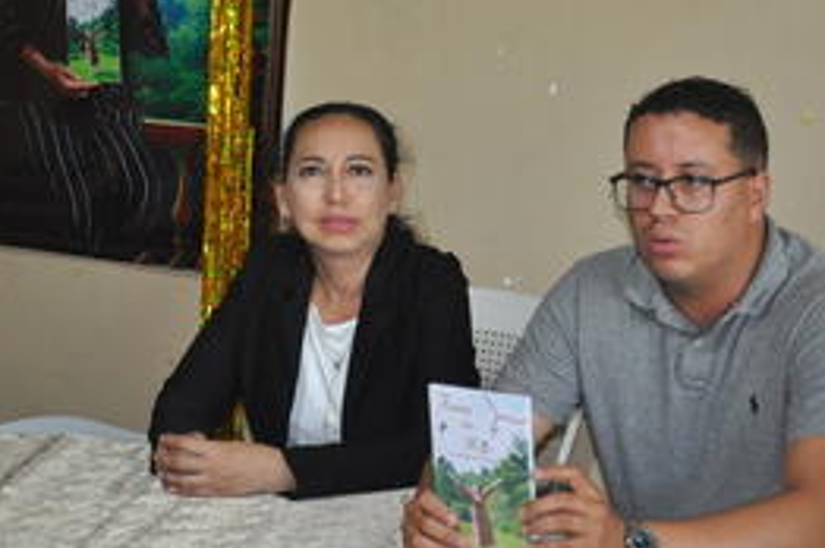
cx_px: 453
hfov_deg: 15.9
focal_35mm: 129
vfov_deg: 10.6
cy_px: 246
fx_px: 2952
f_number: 5.3
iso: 800
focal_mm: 45
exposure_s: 1/60
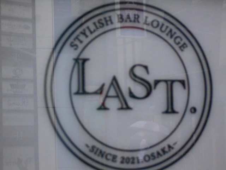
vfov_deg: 11.4
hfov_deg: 15.2
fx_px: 849
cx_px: 113
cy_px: 85
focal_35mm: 130
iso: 800
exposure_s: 1/25
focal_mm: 23
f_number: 6.5
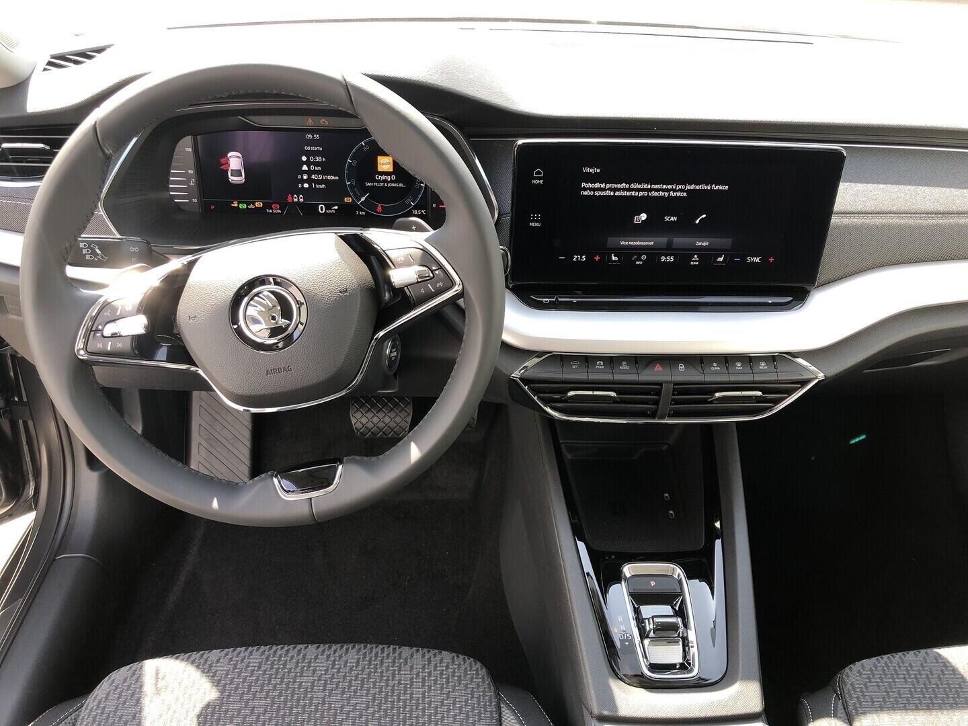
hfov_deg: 63.4
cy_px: 363
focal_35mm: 28
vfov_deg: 49.7
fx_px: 783
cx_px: 484
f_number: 1.8
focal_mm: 4
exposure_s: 1/71
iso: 25
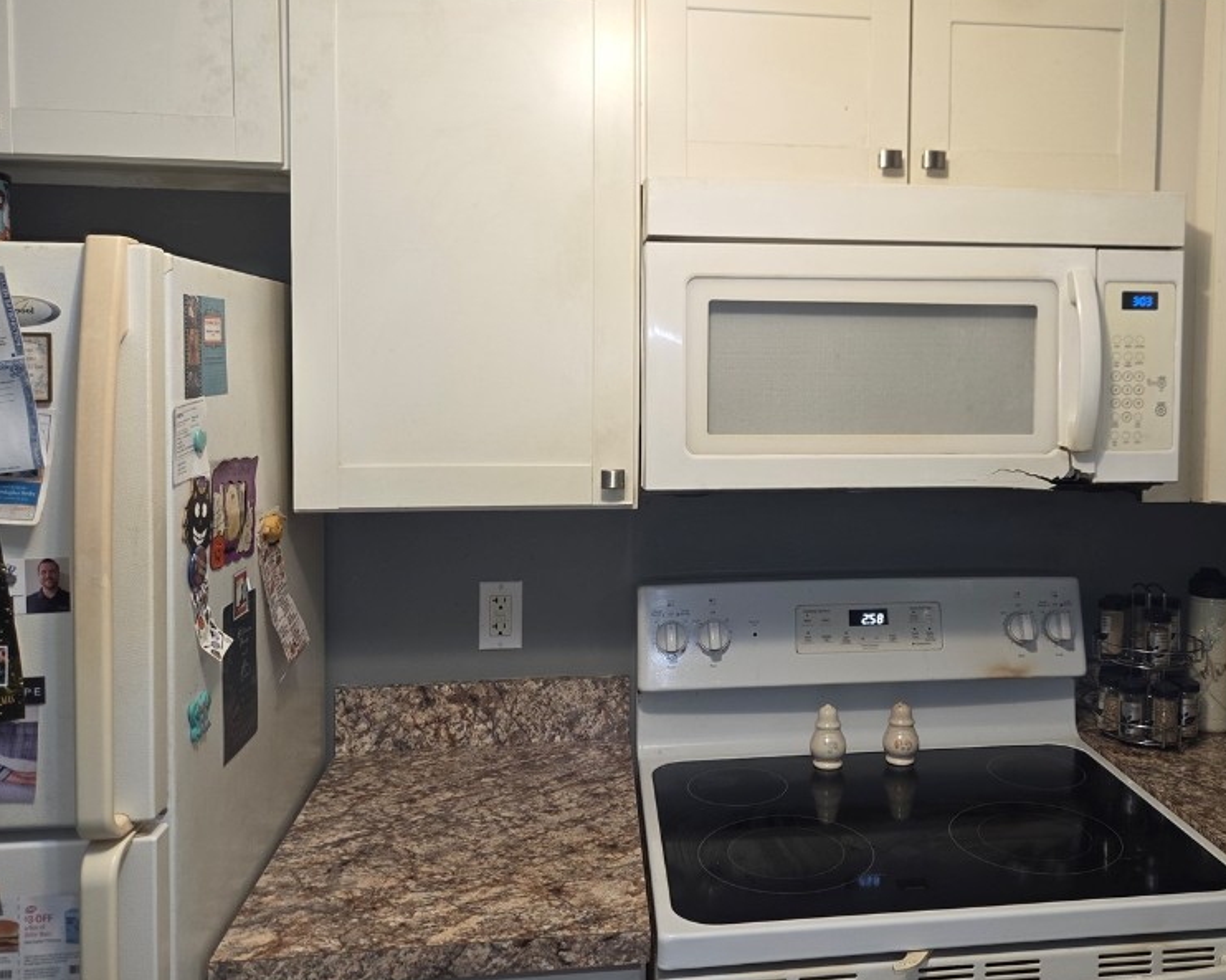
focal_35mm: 31
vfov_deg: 46.8
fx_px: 1124
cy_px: 388
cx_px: 788
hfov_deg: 56.3
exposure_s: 1/20
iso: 800
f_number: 1.8
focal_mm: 5.4
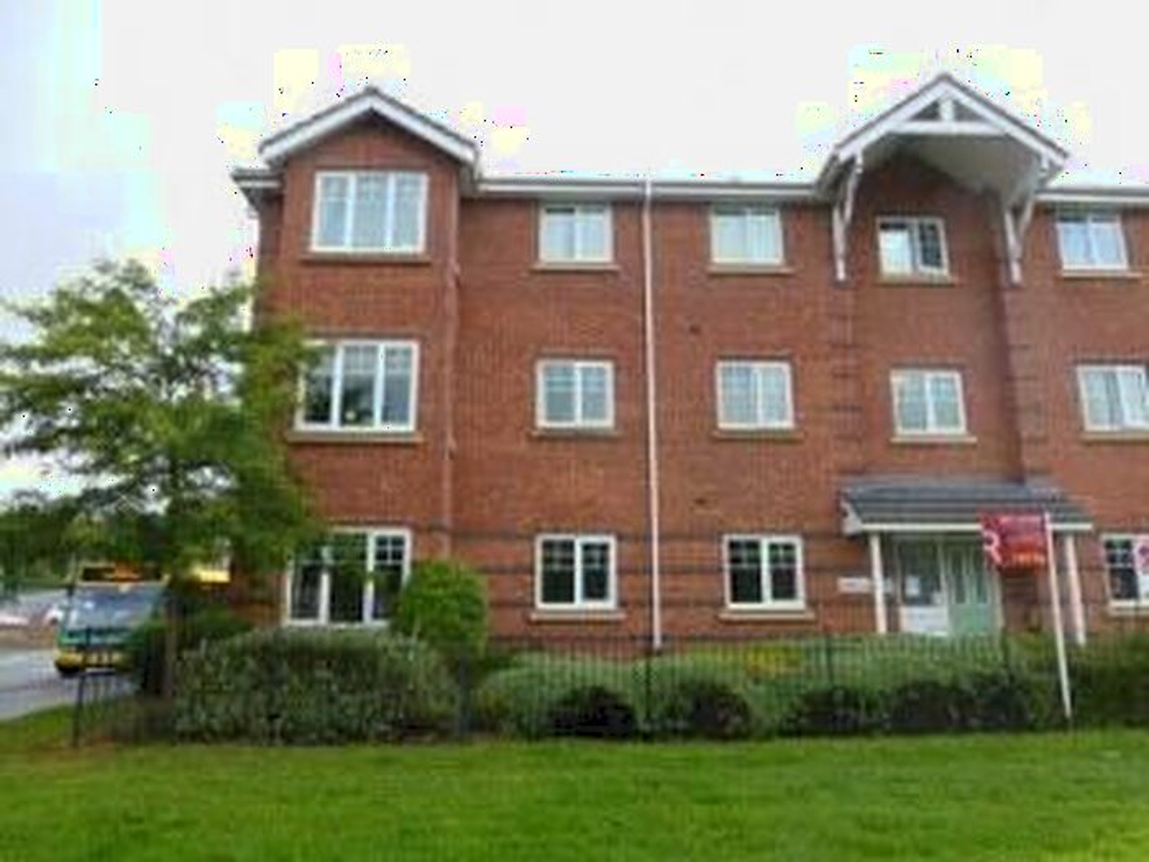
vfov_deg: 56.8
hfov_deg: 71.6
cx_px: 574
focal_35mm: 24
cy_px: 431
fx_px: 797
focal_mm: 4.3
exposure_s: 1/125
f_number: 4
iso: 100
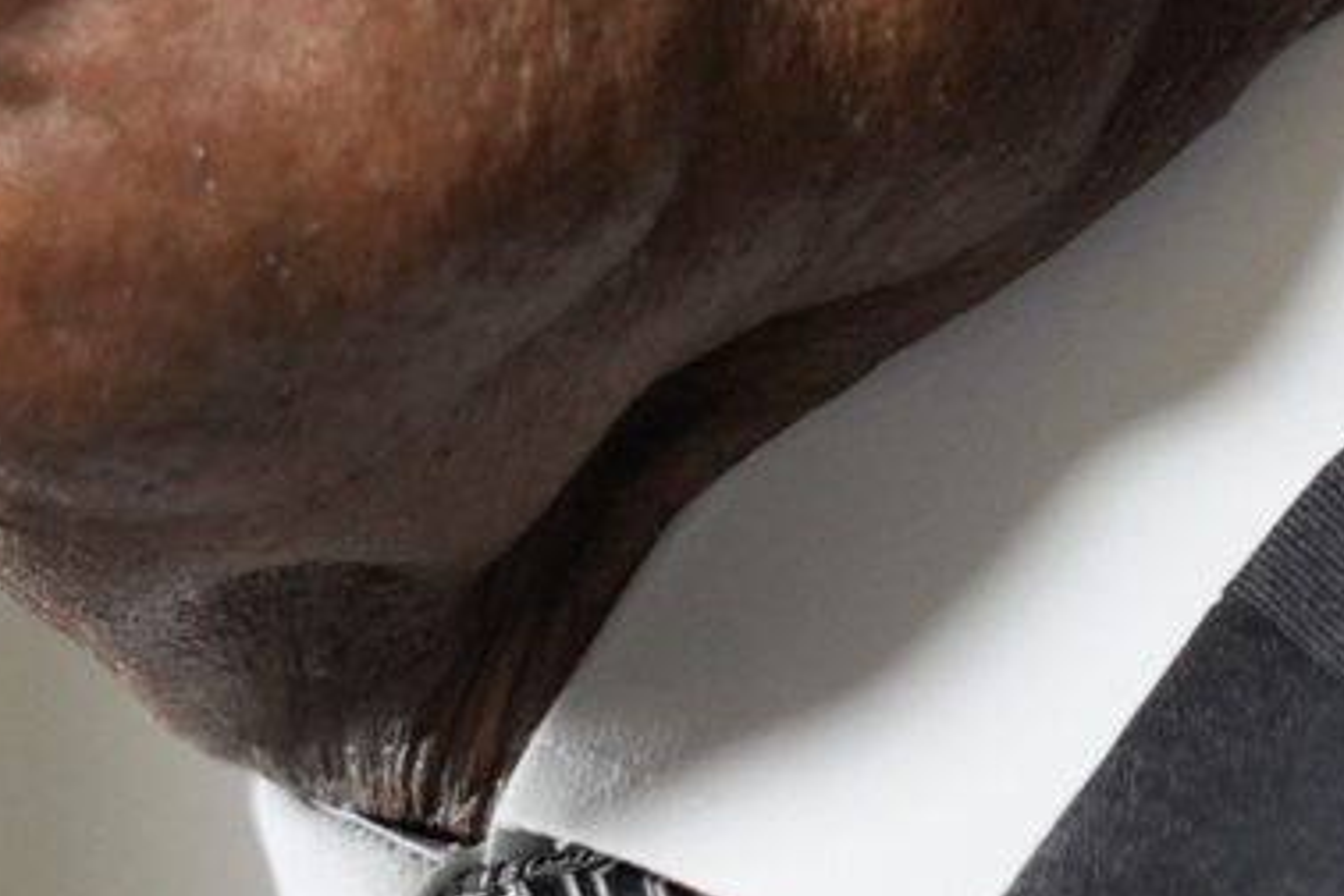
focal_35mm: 1280
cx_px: 1877
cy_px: -240
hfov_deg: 1.6
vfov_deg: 1.1
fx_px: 47783
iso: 1000
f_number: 2.8
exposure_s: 1/250
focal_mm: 189
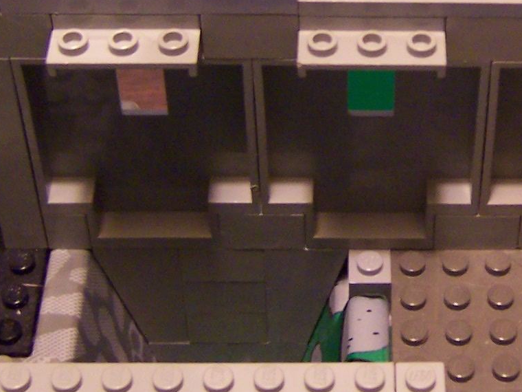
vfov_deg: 14.7
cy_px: 91
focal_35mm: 100
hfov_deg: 19.2
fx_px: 1508
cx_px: 486
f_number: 2.8
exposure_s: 1/8
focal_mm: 5.5
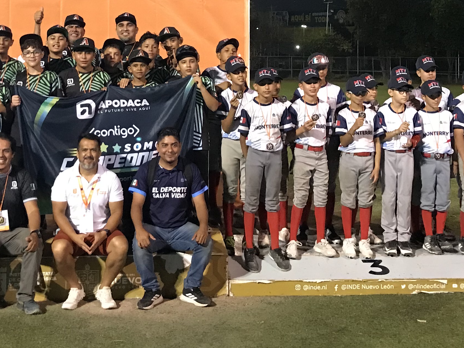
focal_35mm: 67
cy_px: 28
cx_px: 179
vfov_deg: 21.4
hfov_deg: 28.9
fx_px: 898
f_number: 1.8
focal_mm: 3.99
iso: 100
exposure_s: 1/11
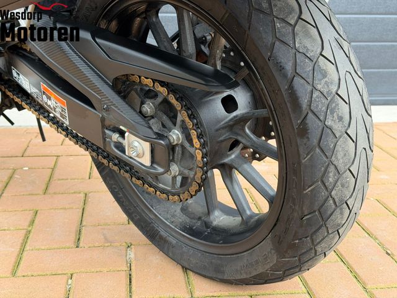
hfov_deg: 39.7
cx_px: 198
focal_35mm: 48
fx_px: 550
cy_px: 149
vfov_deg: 30.3
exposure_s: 1/137
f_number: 1.78
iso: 100
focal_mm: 6.76
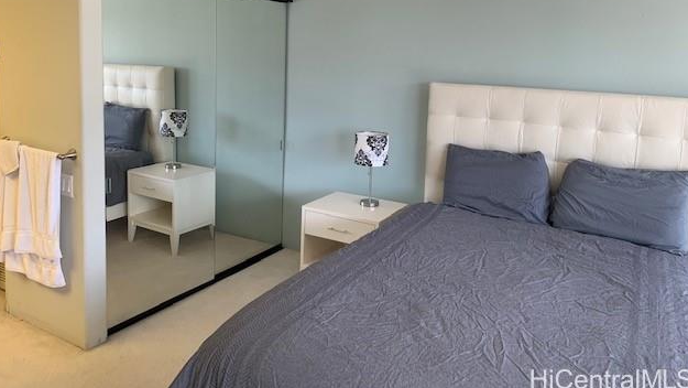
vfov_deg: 39.7
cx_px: 340
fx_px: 529
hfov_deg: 66.0
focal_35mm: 29
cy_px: 126
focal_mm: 4.25
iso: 64
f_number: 1.8
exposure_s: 1/60
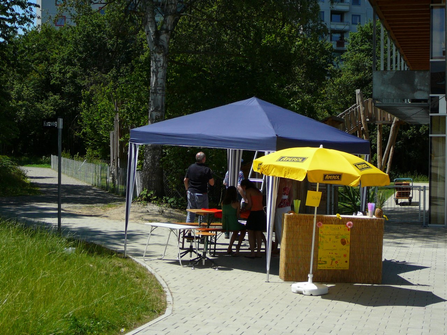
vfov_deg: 22.6
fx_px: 839
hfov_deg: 29.8
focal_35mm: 65
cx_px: 224
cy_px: 168
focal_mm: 9.7
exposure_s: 1/800
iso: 80
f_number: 3.6
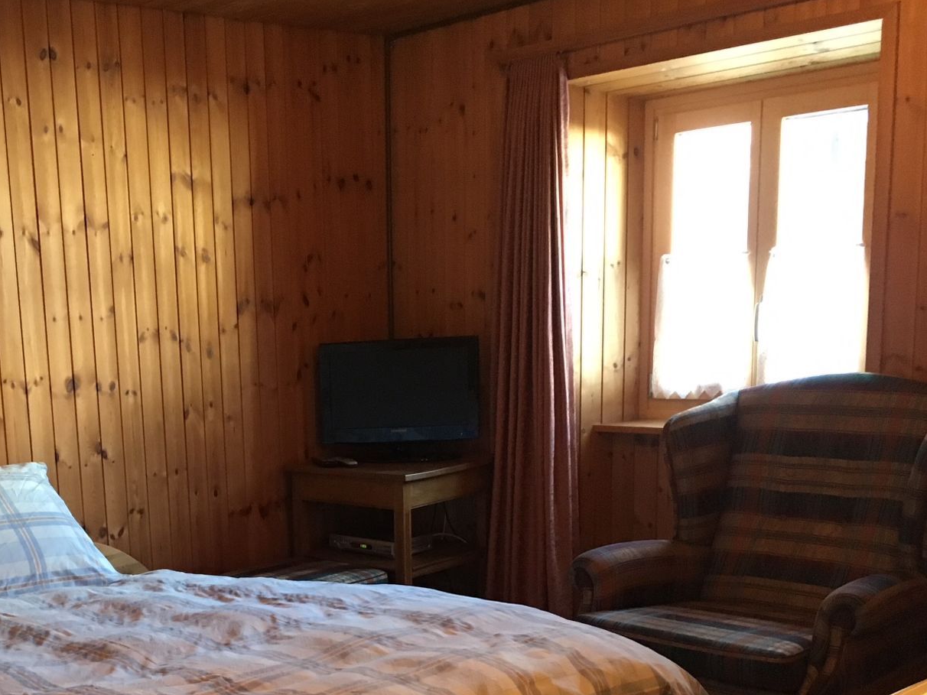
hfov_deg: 37.2
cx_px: 157
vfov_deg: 28.9
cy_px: 573
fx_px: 1312
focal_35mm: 49
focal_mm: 4.15
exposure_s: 1/33
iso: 250
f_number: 2.2
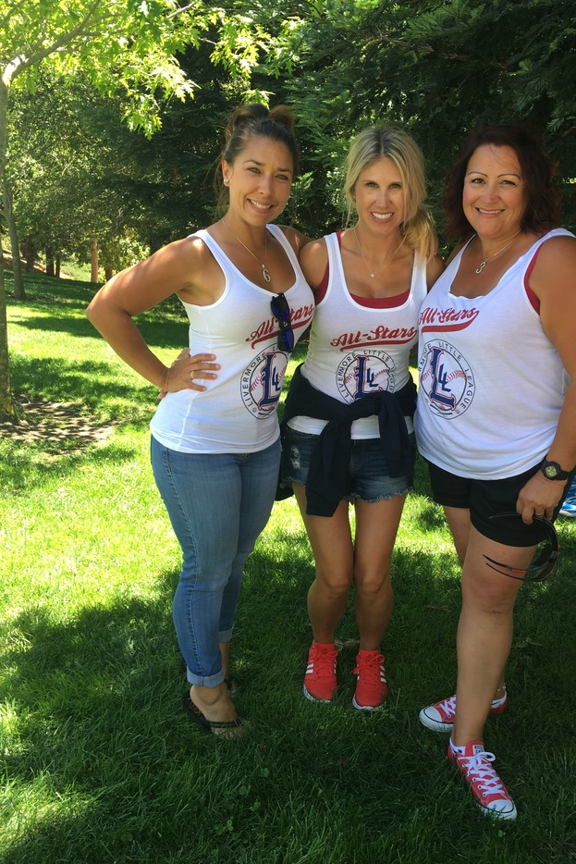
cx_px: 320
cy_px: 426
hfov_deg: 42.3
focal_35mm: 31
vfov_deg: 60.3
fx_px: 744
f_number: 2.2
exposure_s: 1/121
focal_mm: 4.15
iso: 25
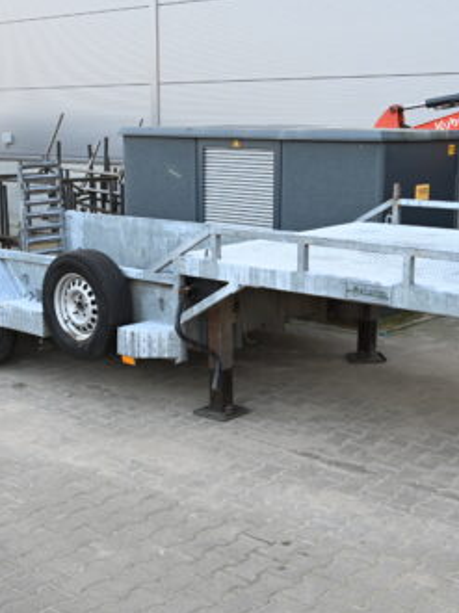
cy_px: 324
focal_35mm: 51
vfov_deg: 37.5
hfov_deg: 28.5
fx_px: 903
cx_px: 240
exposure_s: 1/250
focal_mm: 33
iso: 360
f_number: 4
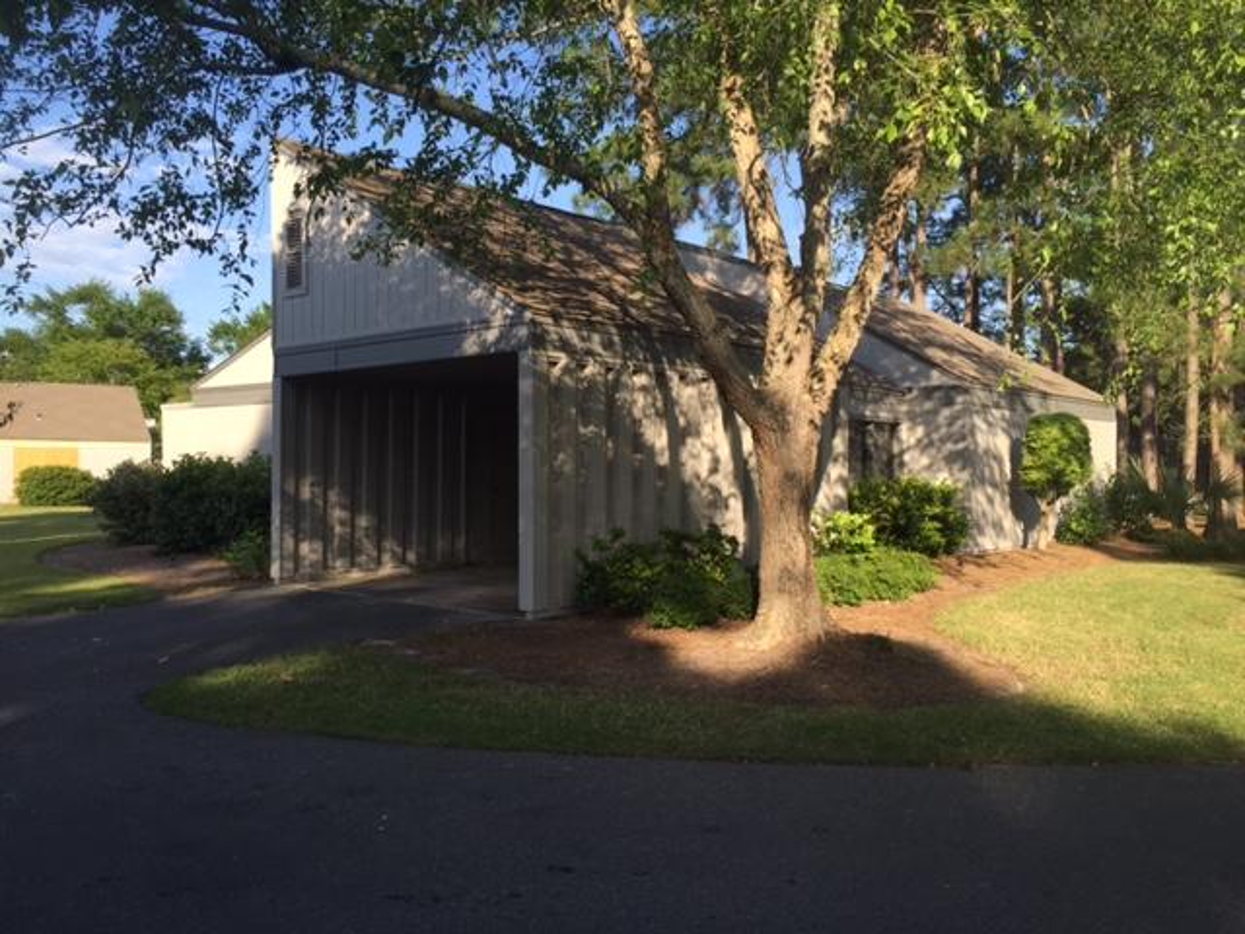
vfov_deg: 48.2
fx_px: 1043
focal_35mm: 29
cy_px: 467
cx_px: 622
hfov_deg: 61.7
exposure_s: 1/719
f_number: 2.2
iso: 32
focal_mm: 4.15
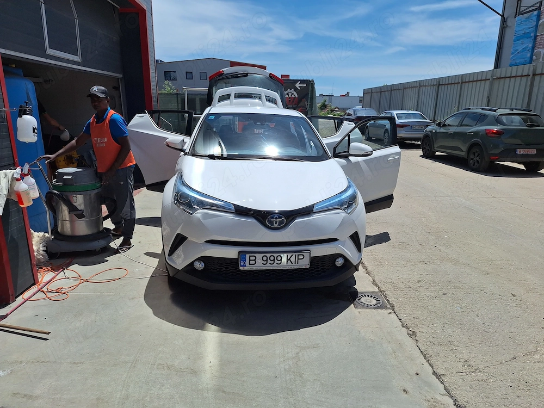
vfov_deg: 58.9
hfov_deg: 73.9
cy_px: 204
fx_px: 361
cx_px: 272
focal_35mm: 23
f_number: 1.8
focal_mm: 5.54
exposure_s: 1/6211
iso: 40
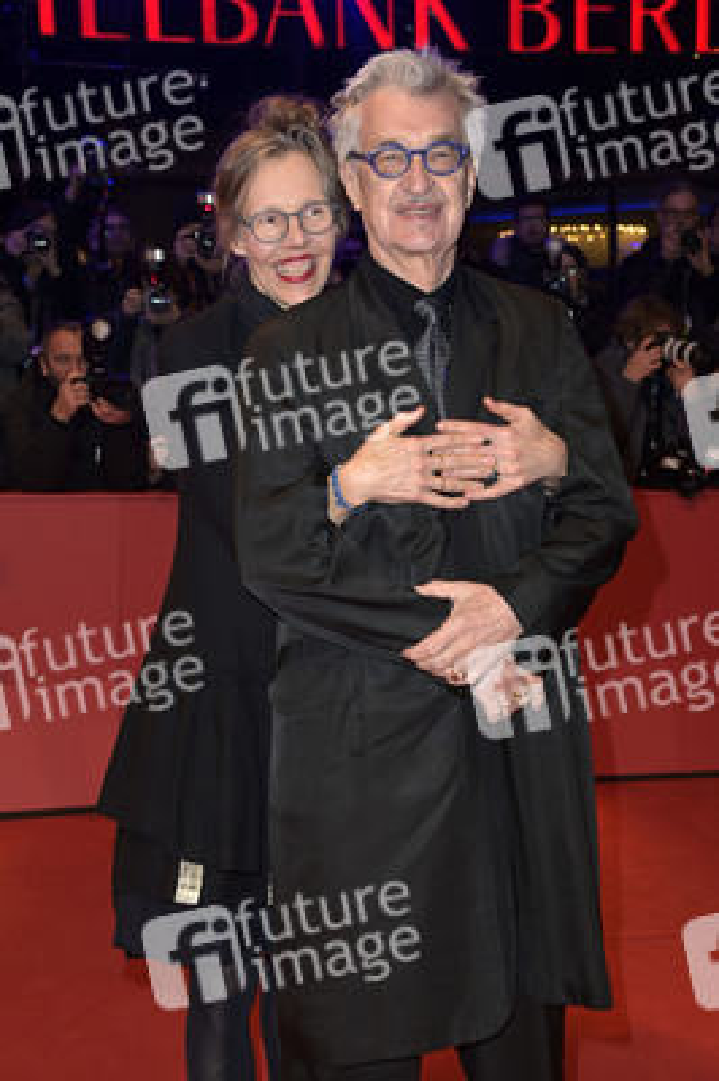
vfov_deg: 35.7
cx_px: 360
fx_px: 1680
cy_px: 540
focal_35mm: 56
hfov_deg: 24.2
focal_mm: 56
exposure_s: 1/250
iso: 1250
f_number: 5.6
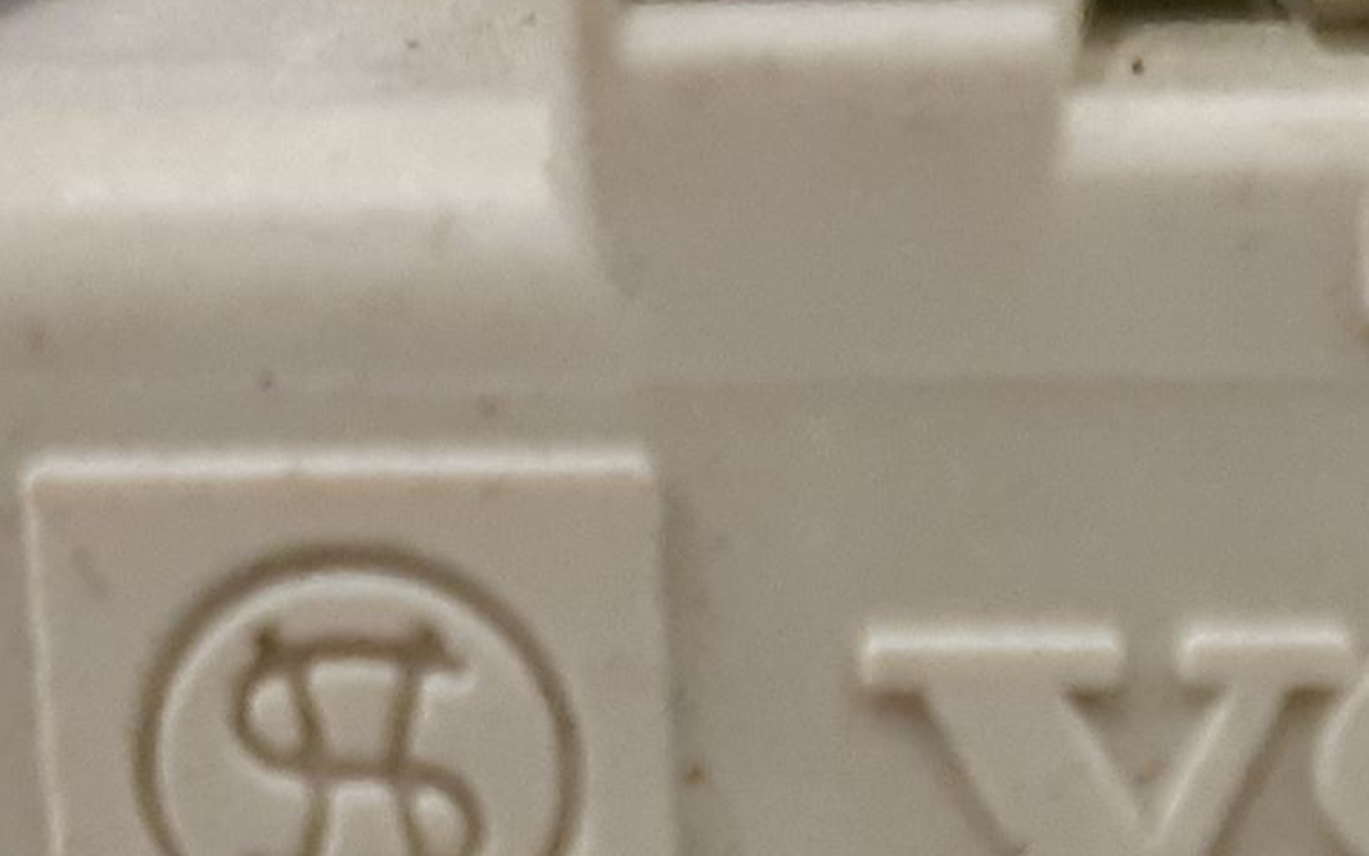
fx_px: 2761
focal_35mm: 74
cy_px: 1244
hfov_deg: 25.7
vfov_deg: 16.3
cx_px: 1518
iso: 125
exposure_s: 1/50
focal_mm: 3.93
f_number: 1.7
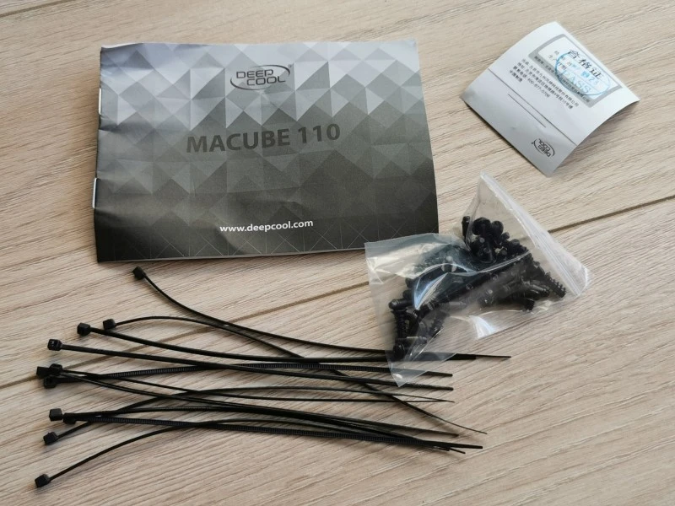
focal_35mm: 41
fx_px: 799
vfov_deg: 35.1
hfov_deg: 45.8
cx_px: 338
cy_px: 253
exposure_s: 1/104
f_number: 1.6
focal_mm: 5.56
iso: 50
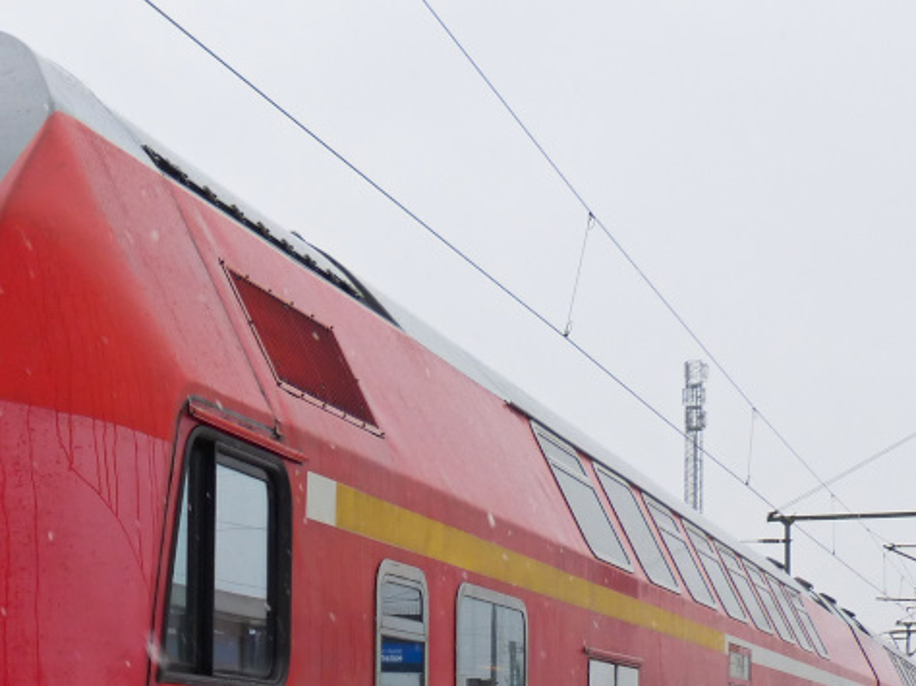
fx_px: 2010
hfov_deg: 25.1
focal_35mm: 76
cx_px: 139
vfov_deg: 18.7
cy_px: 741
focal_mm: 5.3
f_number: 4
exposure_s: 1/125
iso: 100
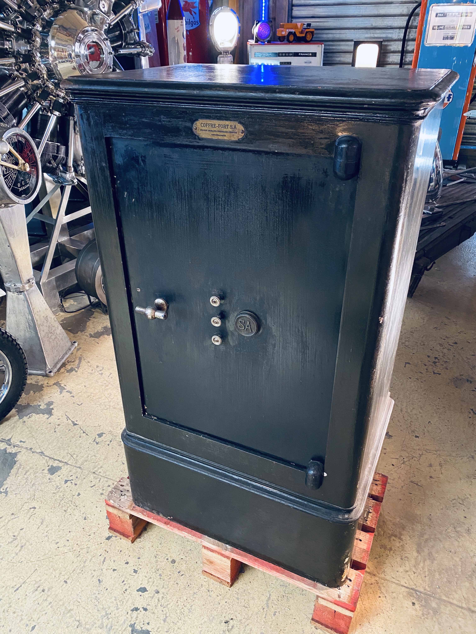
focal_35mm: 26
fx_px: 477
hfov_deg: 53.1
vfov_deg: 67.3
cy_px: 317
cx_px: 238
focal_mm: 4.25
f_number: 1.8
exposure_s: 1/25
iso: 640
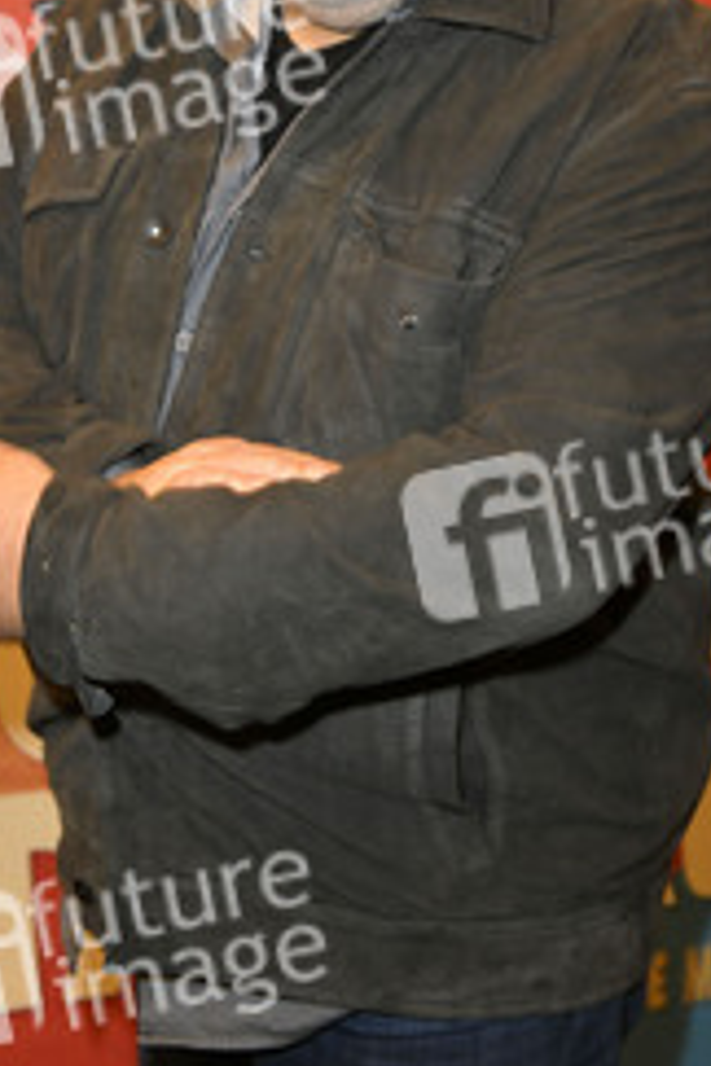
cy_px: 298
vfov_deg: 27.1
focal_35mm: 74
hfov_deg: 18.4
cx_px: 228
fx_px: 2192
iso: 2000
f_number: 5
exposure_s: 1/125
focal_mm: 45
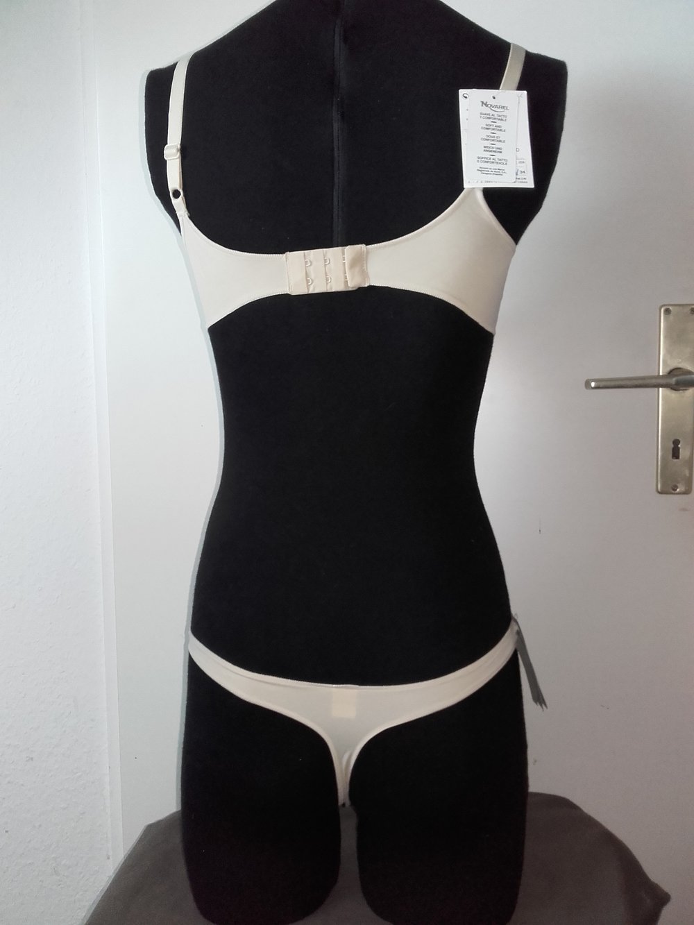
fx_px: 829
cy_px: 462
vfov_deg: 58.3
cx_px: 347
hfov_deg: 45.4
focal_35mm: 31
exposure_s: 1/25
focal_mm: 3.31
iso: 90
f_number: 2.2
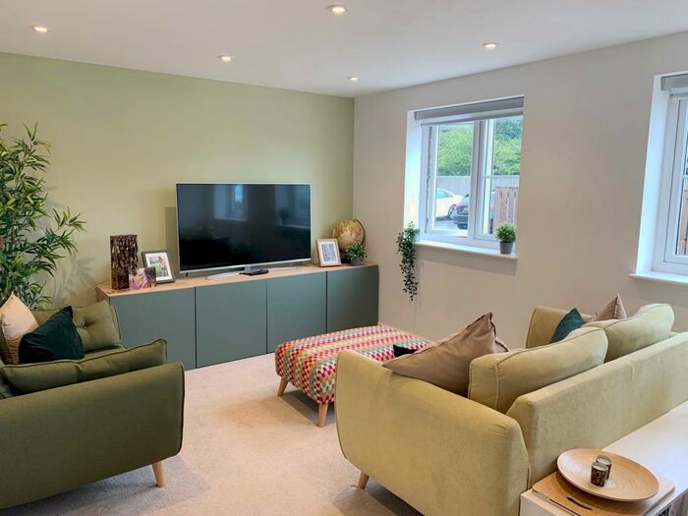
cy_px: 258
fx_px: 517
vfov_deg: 53.1
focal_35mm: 26
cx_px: 344
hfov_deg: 67.3
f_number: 1.8
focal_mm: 4.25
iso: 50
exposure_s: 1/100
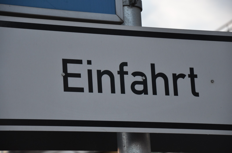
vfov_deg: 8.7
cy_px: 76
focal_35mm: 158
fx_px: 1013
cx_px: 116
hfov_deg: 13.1
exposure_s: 1/60
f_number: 5.6
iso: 400
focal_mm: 105
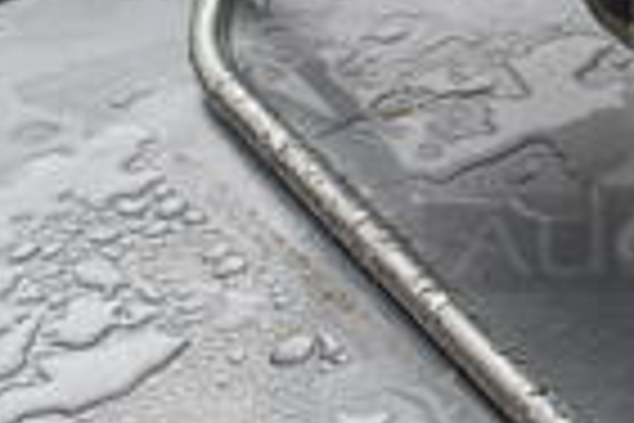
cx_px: 926
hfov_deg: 16.1
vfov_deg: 11.6
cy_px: 54
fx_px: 2060
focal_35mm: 117
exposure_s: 1/125
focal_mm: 18
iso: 100
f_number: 5.6
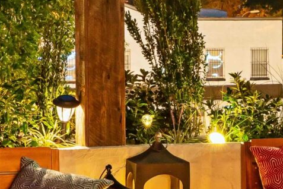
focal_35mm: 177
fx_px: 1391
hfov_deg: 11.6
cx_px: 242
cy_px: 69
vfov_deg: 7.8
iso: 640
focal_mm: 33
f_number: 11
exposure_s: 10
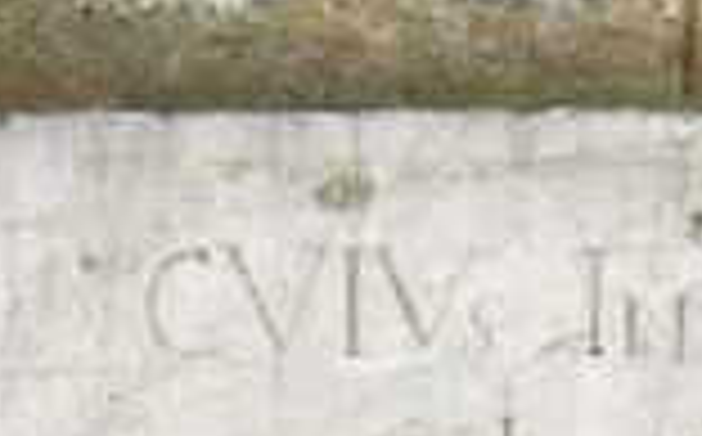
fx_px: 13812
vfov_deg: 1.8
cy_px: 899
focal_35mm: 723
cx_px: 972
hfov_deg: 2.9
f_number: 8
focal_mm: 92
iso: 400
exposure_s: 1/80
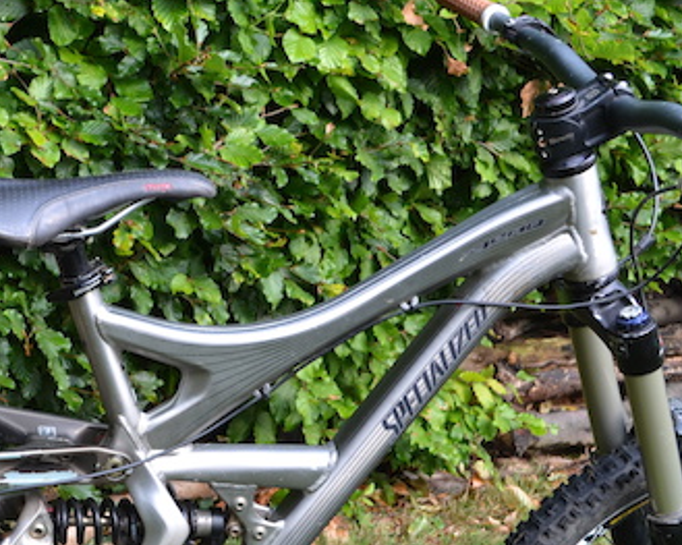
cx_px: 166
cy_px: 474
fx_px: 1796
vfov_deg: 17.1
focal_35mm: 89
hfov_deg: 21.3
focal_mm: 26
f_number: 5.6
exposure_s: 1/60
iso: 160
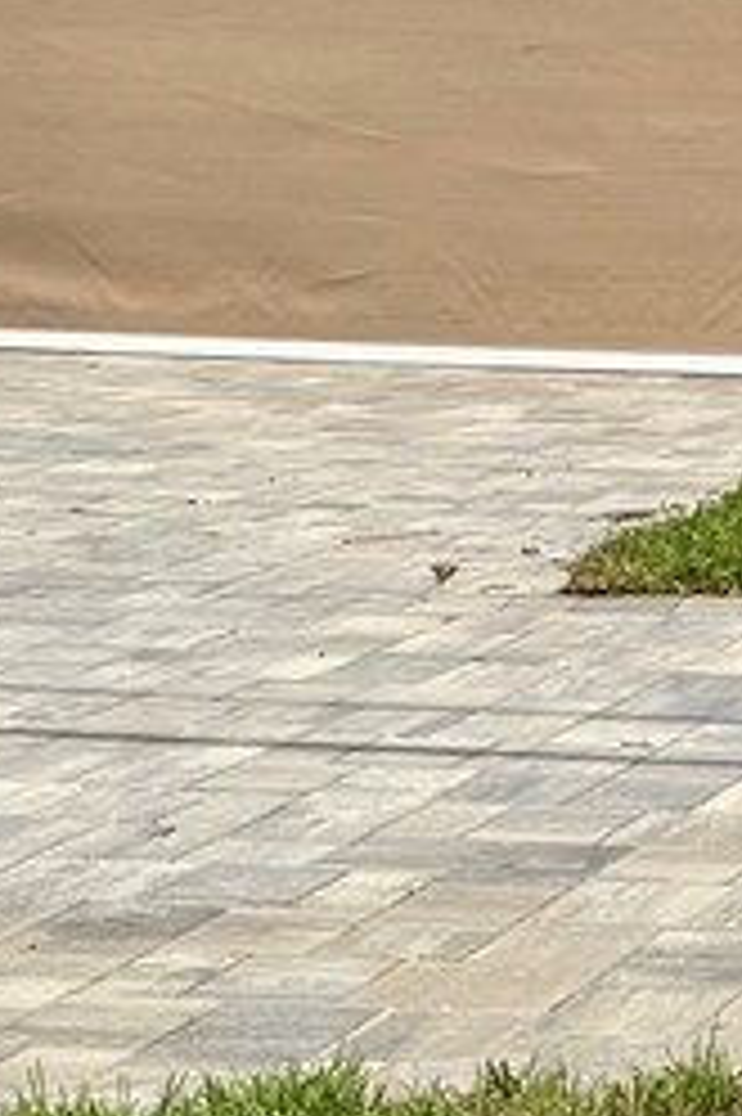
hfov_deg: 11.4
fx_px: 3189
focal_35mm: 103
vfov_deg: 19.5
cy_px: 117
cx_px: 1695
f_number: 1.78
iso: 80
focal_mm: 6.76
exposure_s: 1/11905
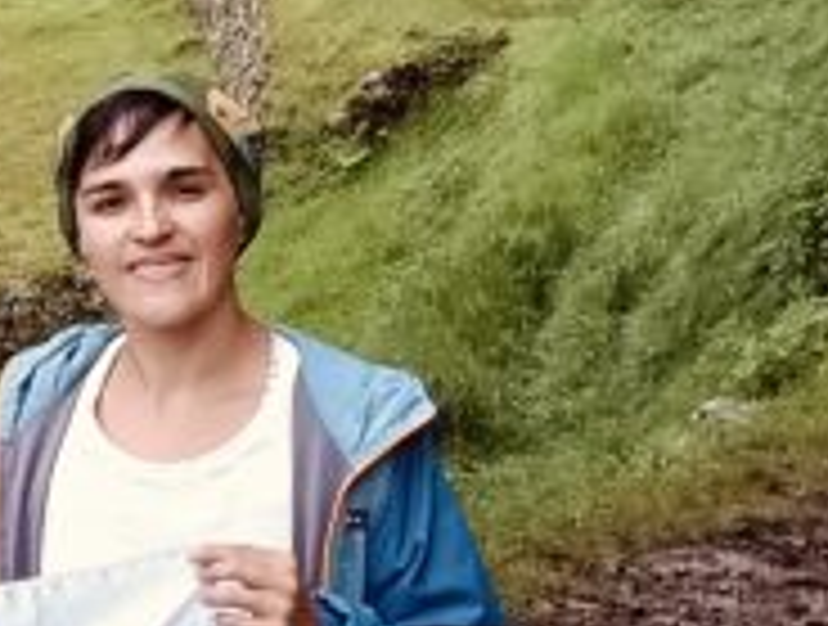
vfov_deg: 9.9
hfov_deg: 12.2
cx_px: -576
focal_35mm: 150
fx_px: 3597
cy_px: 209
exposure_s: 1/30
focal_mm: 3.98
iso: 250
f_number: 1.8
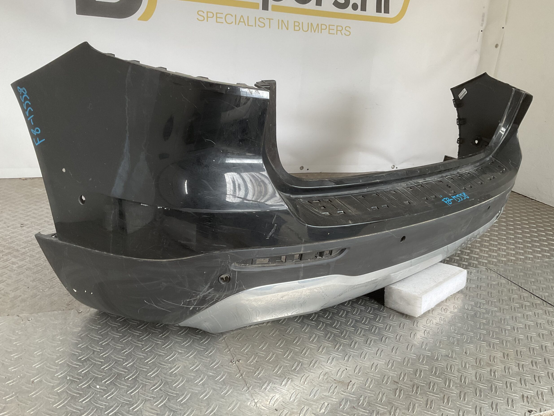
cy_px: 212
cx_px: 269
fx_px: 480
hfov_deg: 60.0
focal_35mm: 30
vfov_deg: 46.8
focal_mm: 3
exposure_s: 1/120
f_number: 1.8
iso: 50
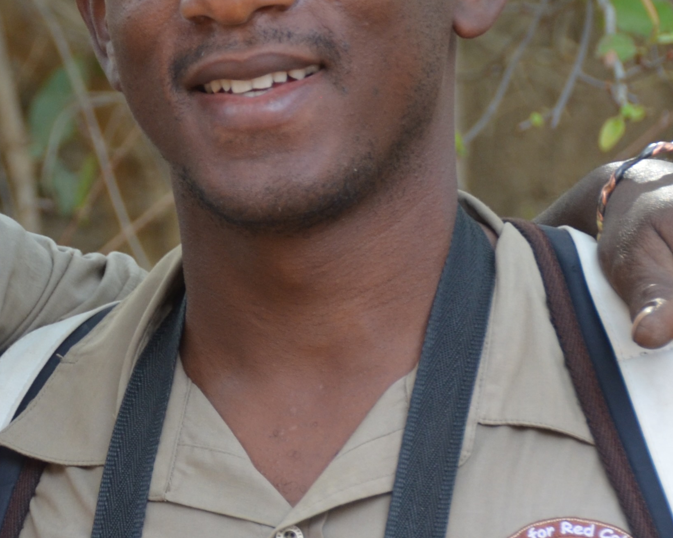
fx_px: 7974
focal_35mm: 400
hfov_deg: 4.8
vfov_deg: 3.9
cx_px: -32
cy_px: 208
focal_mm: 95
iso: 400
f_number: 5.3
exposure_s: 1/125
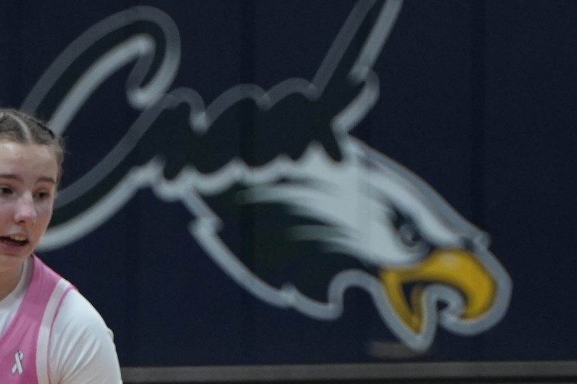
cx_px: 16
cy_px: 570
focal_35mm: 390
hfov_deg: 5.3
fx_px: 6250
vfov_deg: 3.5
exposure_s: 1/800
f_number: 4
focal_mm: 125
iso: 5000
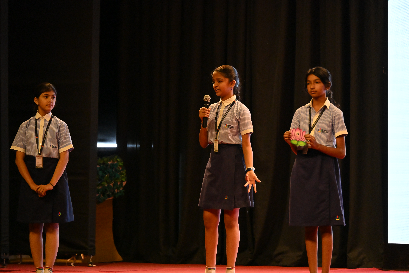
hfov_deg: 10.3
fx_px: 2272
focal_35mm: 200
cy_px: 136
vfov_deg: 6.9
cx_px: 204
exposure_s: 1/250
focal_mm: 200
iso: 6400
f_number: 6.3
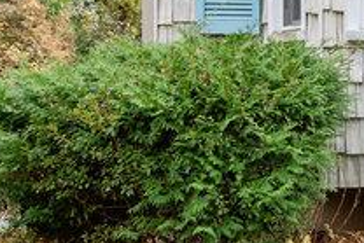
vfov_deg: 17.5
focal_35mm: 77
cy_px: 27
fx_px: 779
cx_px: 679
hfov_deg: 19.1
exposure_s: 1/200
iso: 160
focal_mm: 16
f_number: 5
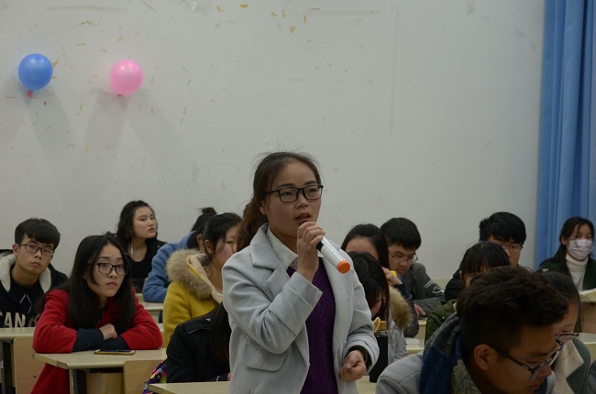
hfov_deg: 20.7
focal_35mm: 99
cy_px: 197
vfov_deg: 13.8
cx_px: 298
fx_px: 1635
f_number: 5.6
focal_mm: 66
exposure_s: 1/25
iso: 800
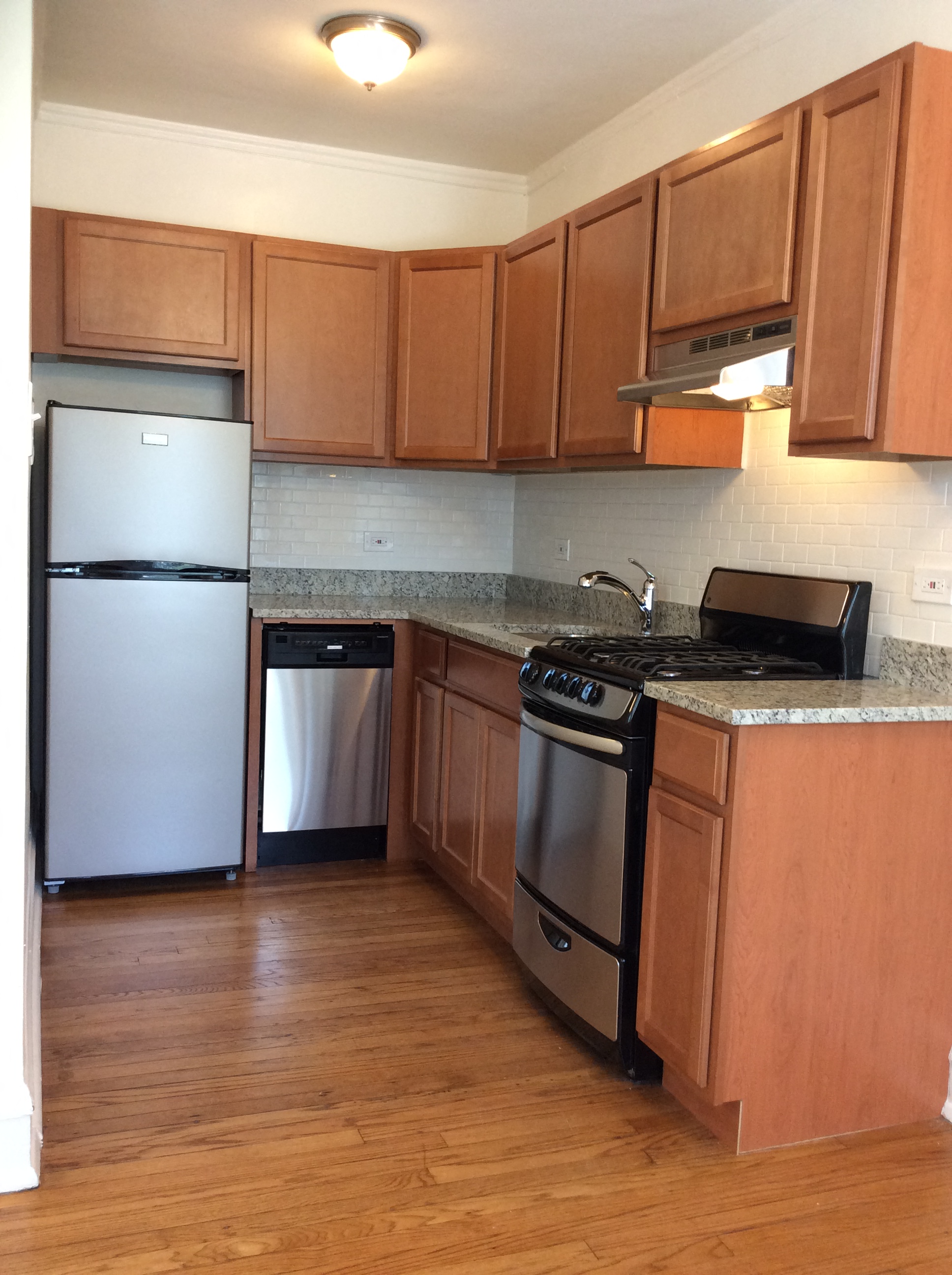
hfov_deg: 44.1
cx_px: 476
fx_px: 1177
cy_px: 638
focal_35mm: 32
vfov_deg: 56.9
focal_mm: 3.3
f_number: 2.4
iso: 64
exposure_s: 1/24
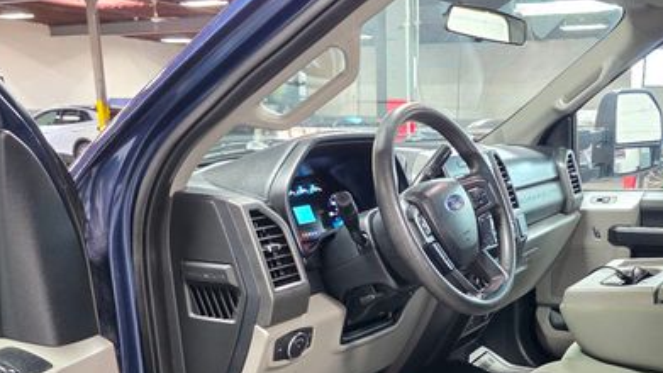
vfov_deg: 27.9
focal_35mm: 41
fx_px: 721
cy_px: 339
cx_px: 446
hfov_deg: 48.5
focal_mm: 6.3
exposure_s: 1/120
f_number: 1.7
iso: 1250
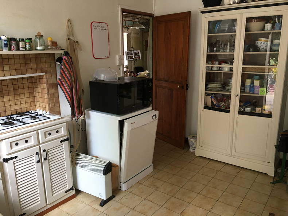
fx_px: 241
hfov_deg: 61.7
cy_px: 108
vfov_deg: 48.2
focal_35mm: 29
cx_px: 144
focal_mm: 4.15
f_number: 2.2
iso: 160
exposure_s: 1/33
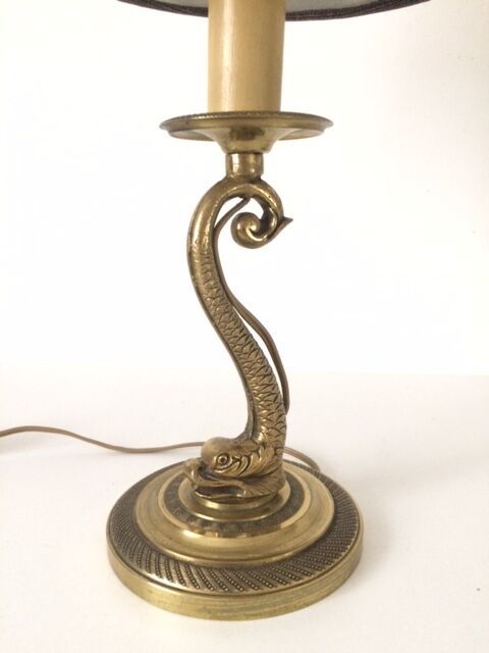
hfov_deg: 48.2
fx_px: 546
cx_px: 244
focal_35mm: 29
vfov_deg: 61.7
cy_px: 326
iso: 320
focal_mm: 4.15
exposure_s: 1/33
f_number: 2.2
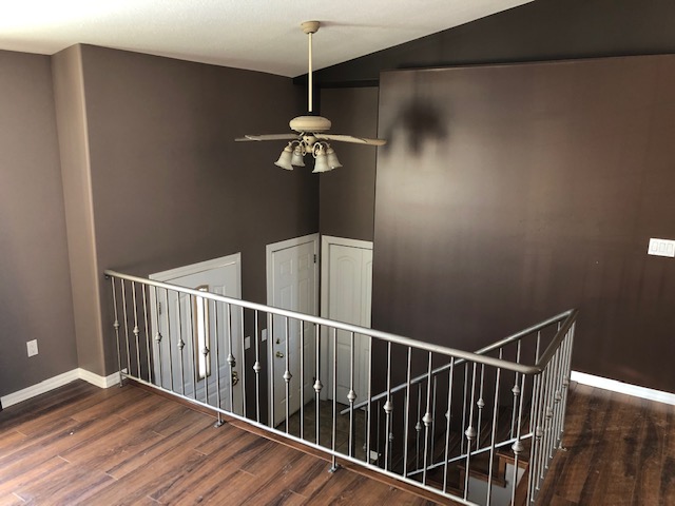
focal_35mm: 28
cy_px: 253
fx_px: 546
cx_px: 338
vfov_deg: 49.7
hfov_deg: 63.4
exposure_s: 1/15
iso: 40
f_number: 1.8
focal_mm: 3.99
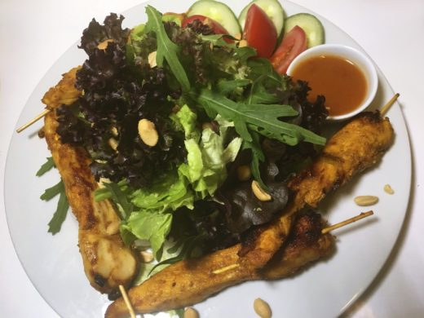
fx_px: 355
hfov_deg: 61.7
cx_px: 212
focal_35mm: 29
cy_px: 159
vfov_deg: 48.2
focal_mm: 4.15
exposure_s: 1/33
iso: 40
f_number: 2.2
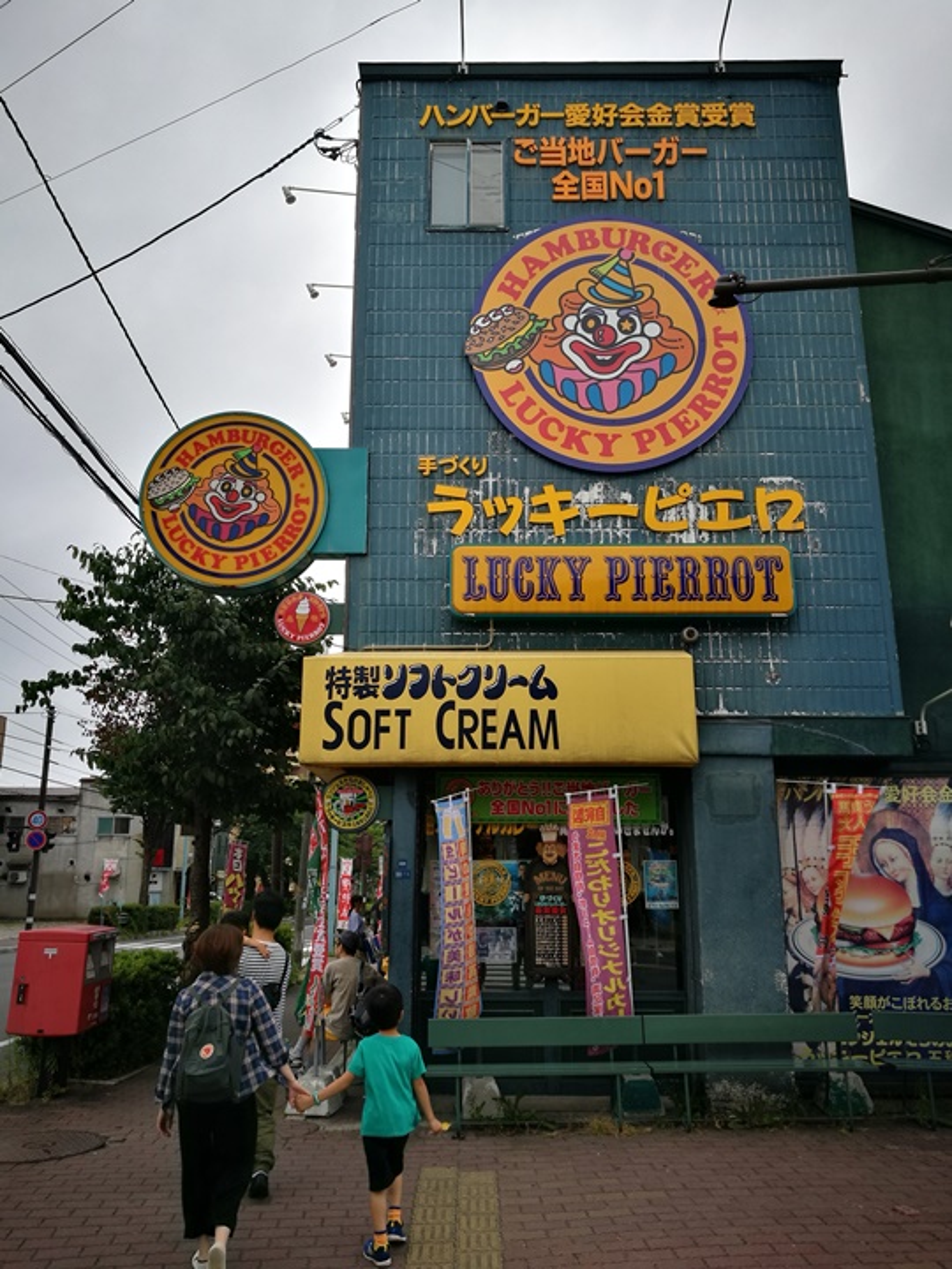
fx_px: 990
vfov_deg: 65.3
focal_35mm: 27
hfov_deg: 51.4
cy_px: 634
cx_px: 476
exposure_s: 1/929
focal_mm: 4.5
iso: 50
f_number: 2.2
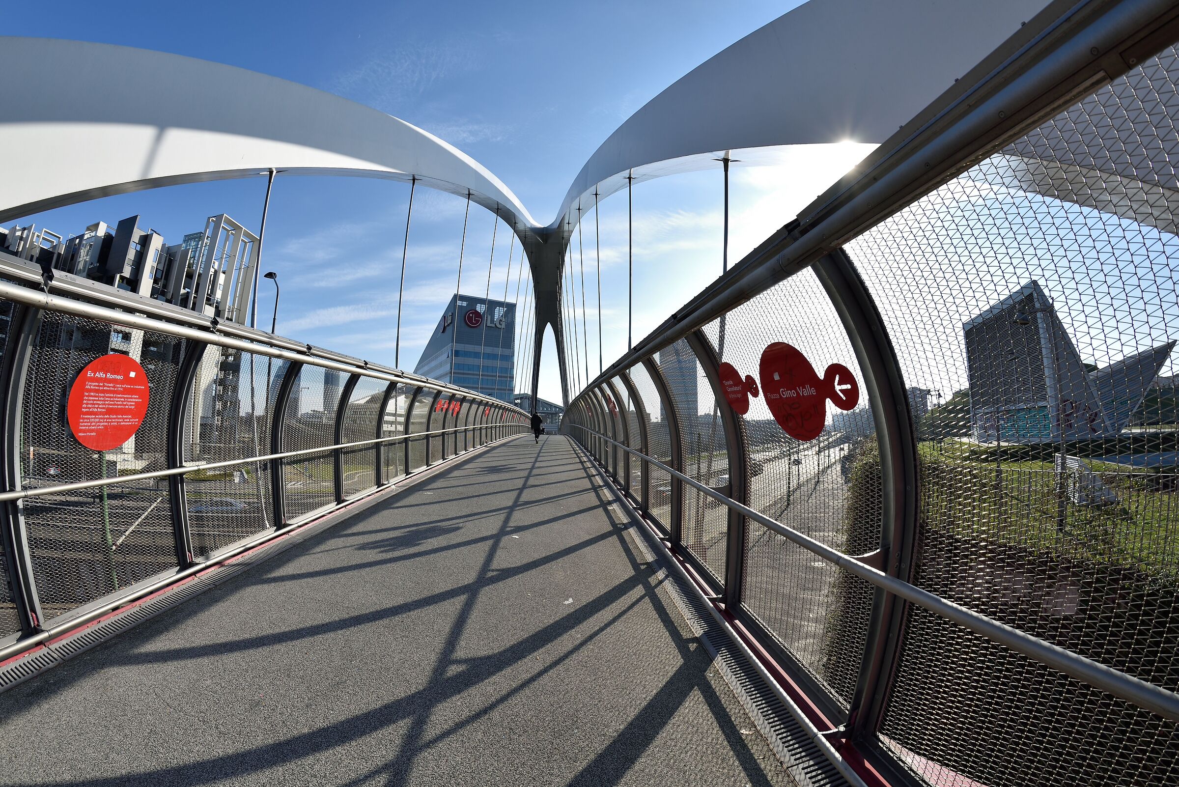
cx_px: 590
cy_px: 394
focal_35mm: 12
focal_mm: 12
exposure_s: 1/125
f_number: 9
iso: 100
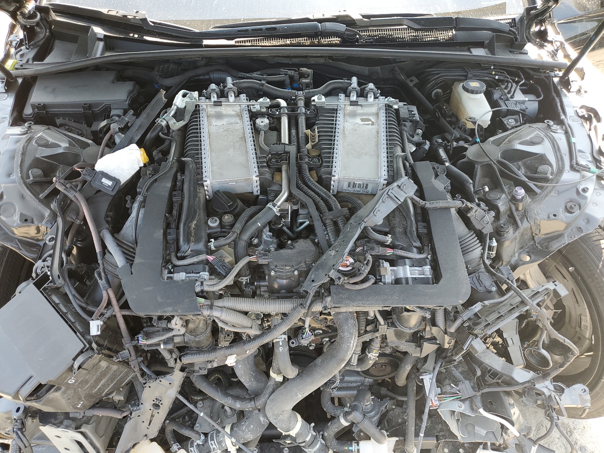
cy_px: 226
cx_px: 302
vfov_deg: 53.1
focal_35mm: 26
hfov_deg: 67.3
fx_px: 454
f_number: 1.5
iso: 50
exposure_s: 1/213
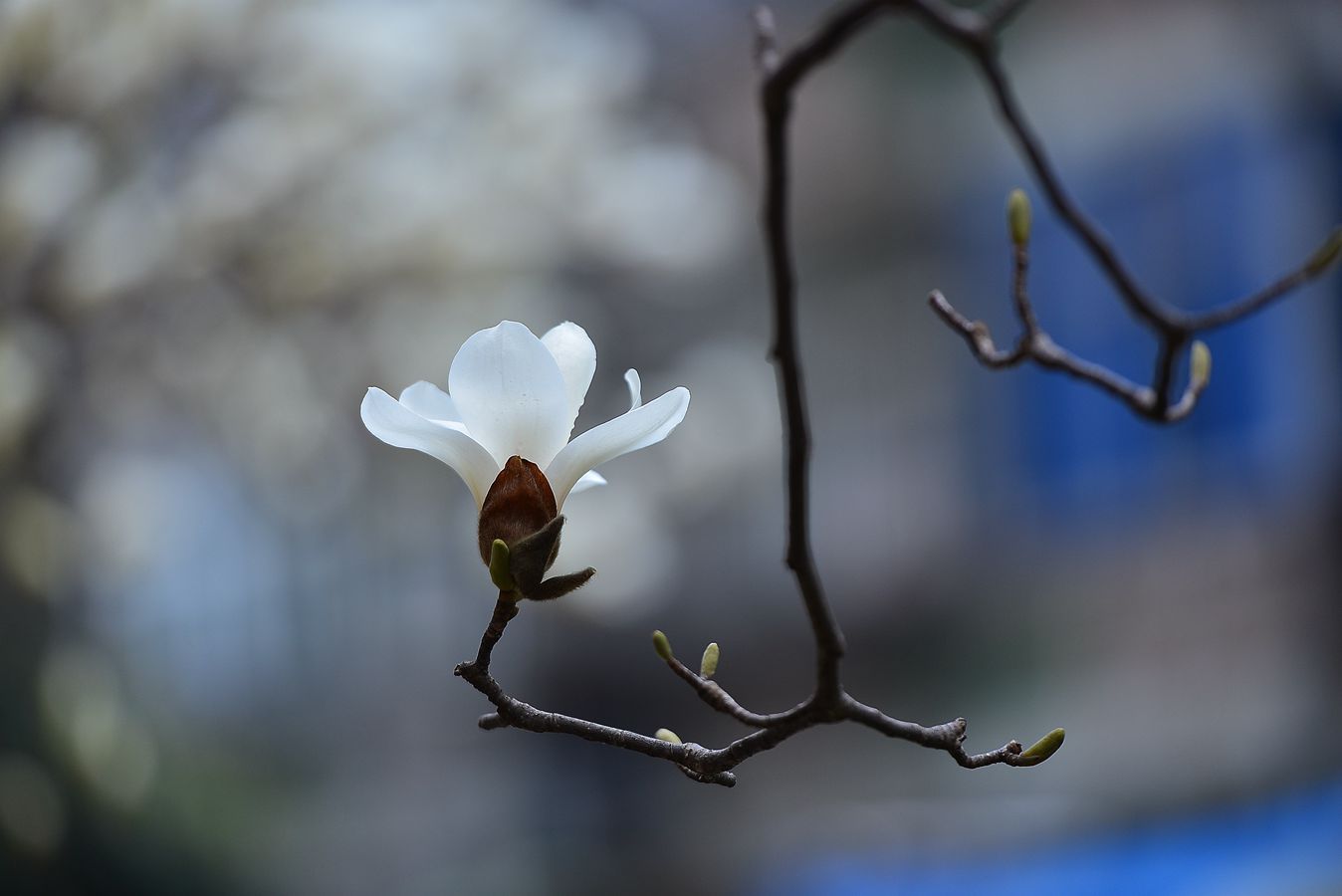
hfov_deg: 10.3
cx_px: 671
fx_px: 7458
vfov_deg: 6.9
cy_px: 448
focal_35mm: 200
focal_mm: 200
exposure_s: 1/500
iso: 320
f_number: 2.8
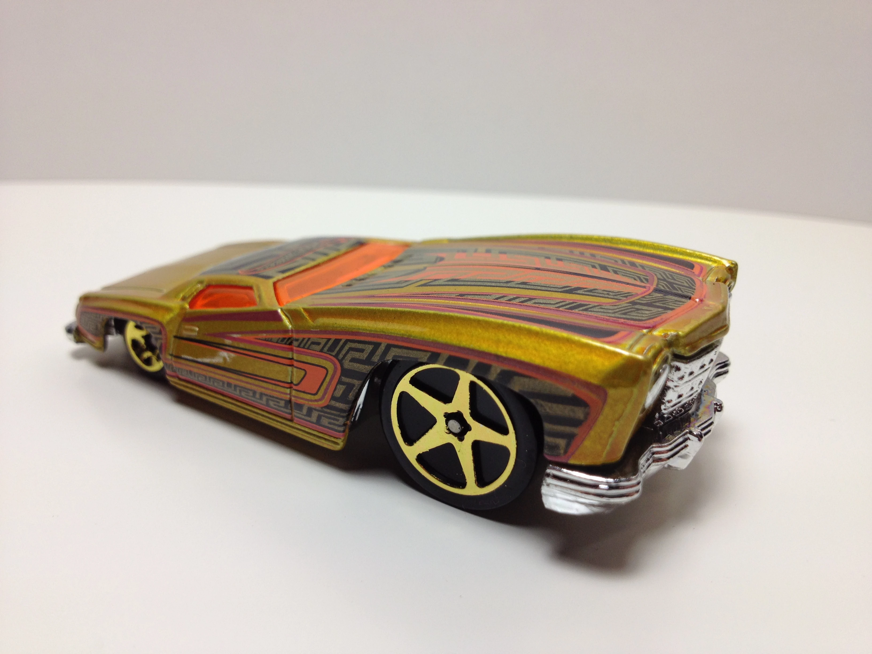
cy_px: 327
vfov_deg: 40.7
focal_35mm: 35
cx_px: 436
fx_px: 882
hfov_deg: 52.6
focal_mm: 4.28
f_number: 2.4
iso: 50
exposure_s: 1/137
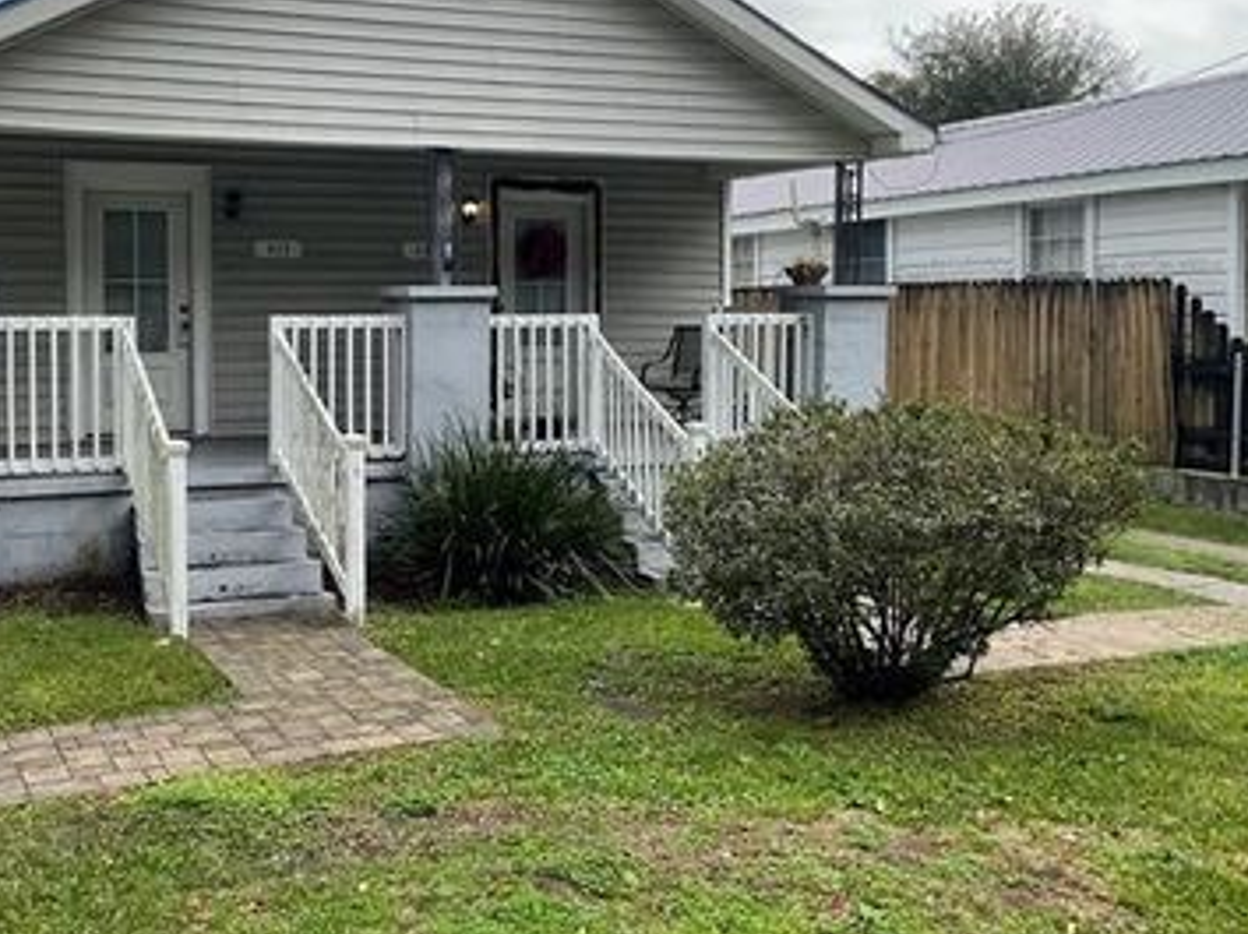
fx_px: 1477
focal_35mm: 41
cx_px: 416
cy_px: 354
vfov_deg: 34.9
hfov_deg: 45.1
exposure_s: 1/545
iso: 16
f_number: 1.8
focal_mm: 3
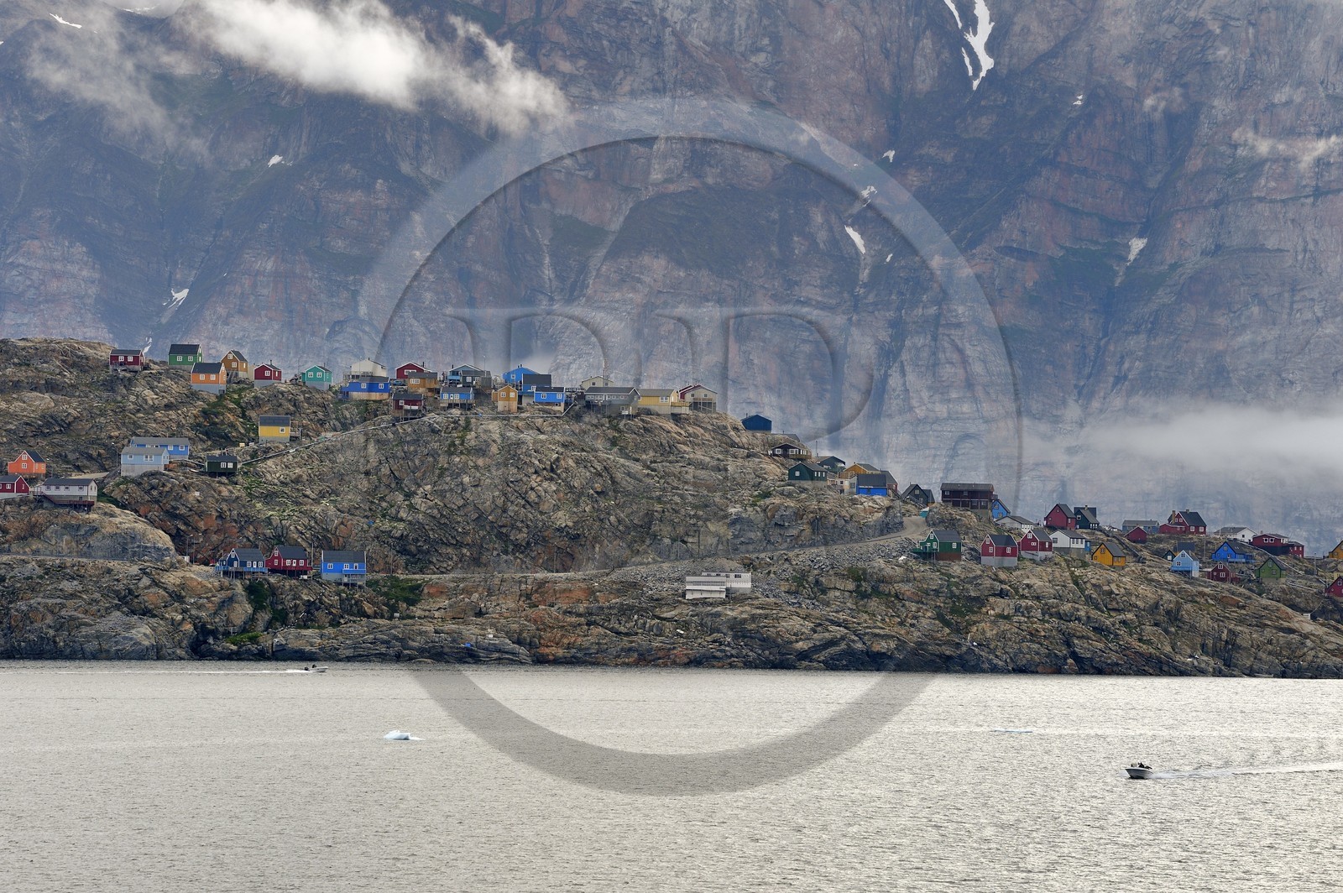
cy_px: 446
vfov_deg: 6.9
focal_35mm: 200
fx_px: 7455
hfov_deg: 10.3
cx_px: 672
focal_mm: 200
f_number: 6.3
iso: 200
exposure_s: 1/320
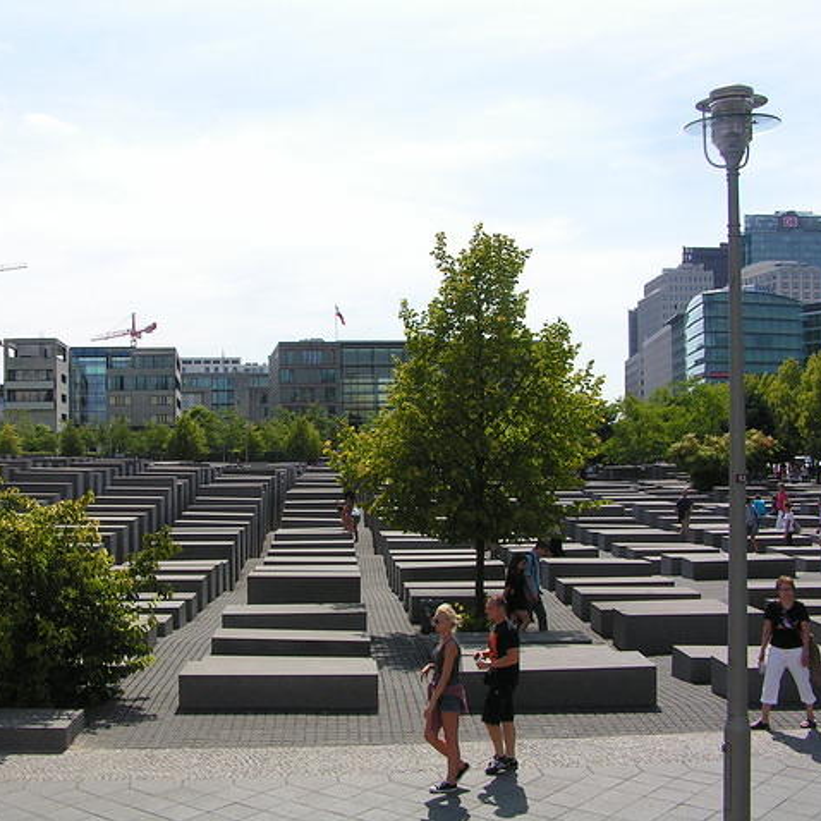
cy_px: 410
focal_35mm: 45
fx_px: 1207
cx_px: 319
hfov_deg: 37.4
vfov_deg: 37.6
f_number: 5.6
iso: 50
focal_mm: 6.3
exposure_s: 1/400
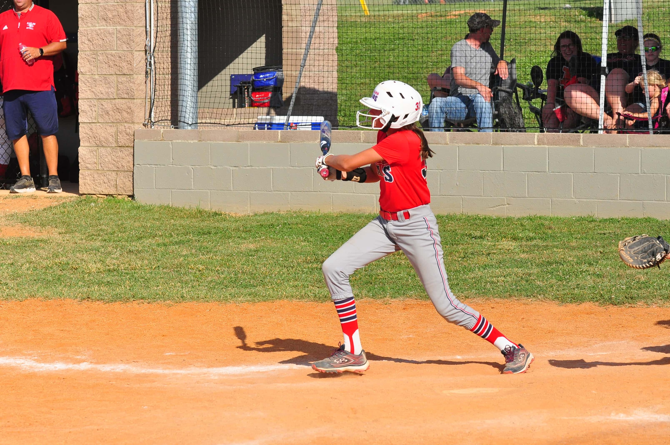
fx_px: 2565
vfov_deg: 9.9
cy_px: 222
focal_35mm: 138
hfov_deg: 14.9
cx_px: 335
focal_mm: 92
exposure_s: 1/4000
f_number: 7.1
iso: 800
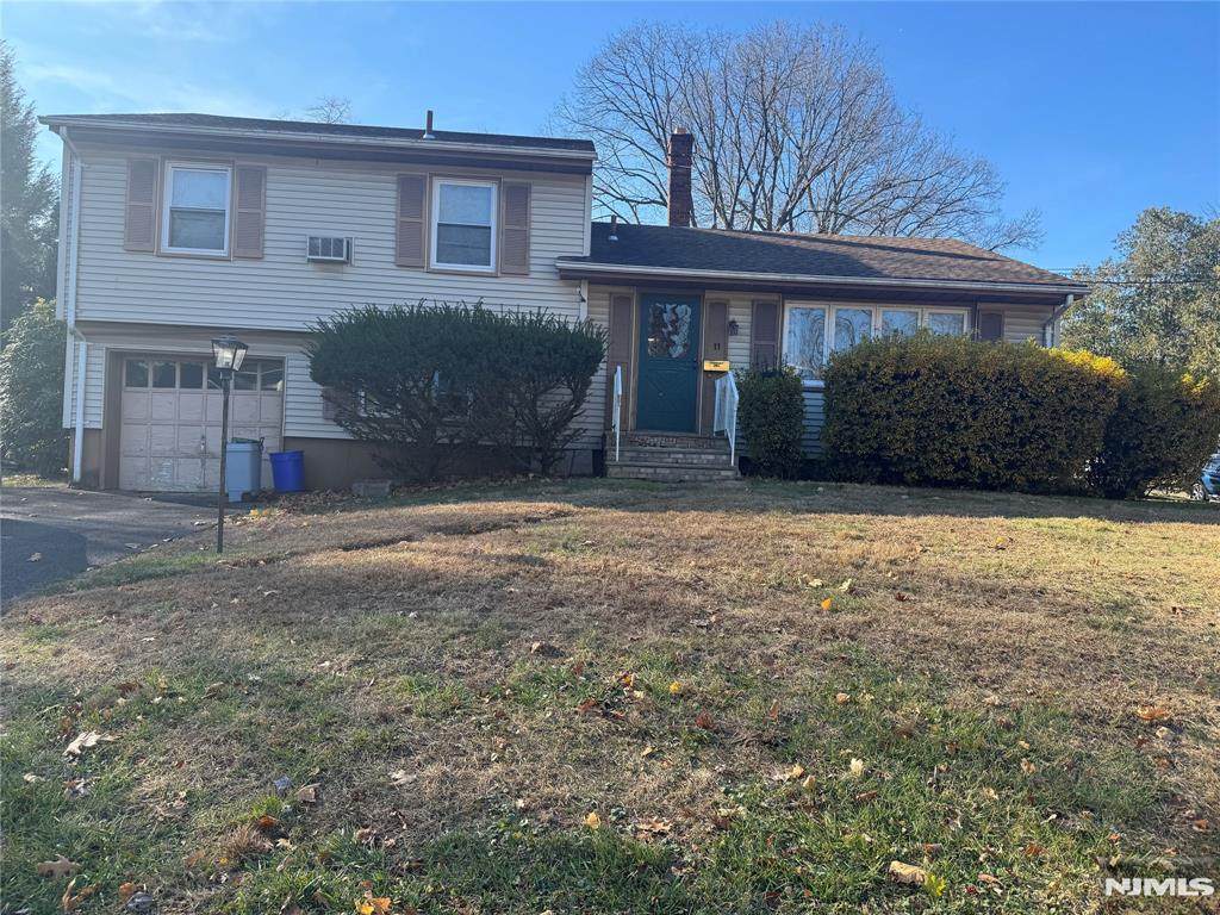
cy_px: 458
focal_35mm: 24
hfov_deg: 71.6
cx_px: 610
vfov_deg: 56.8
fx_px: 846
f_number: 1.78
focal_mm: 6.76
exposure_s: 1/980
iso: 80
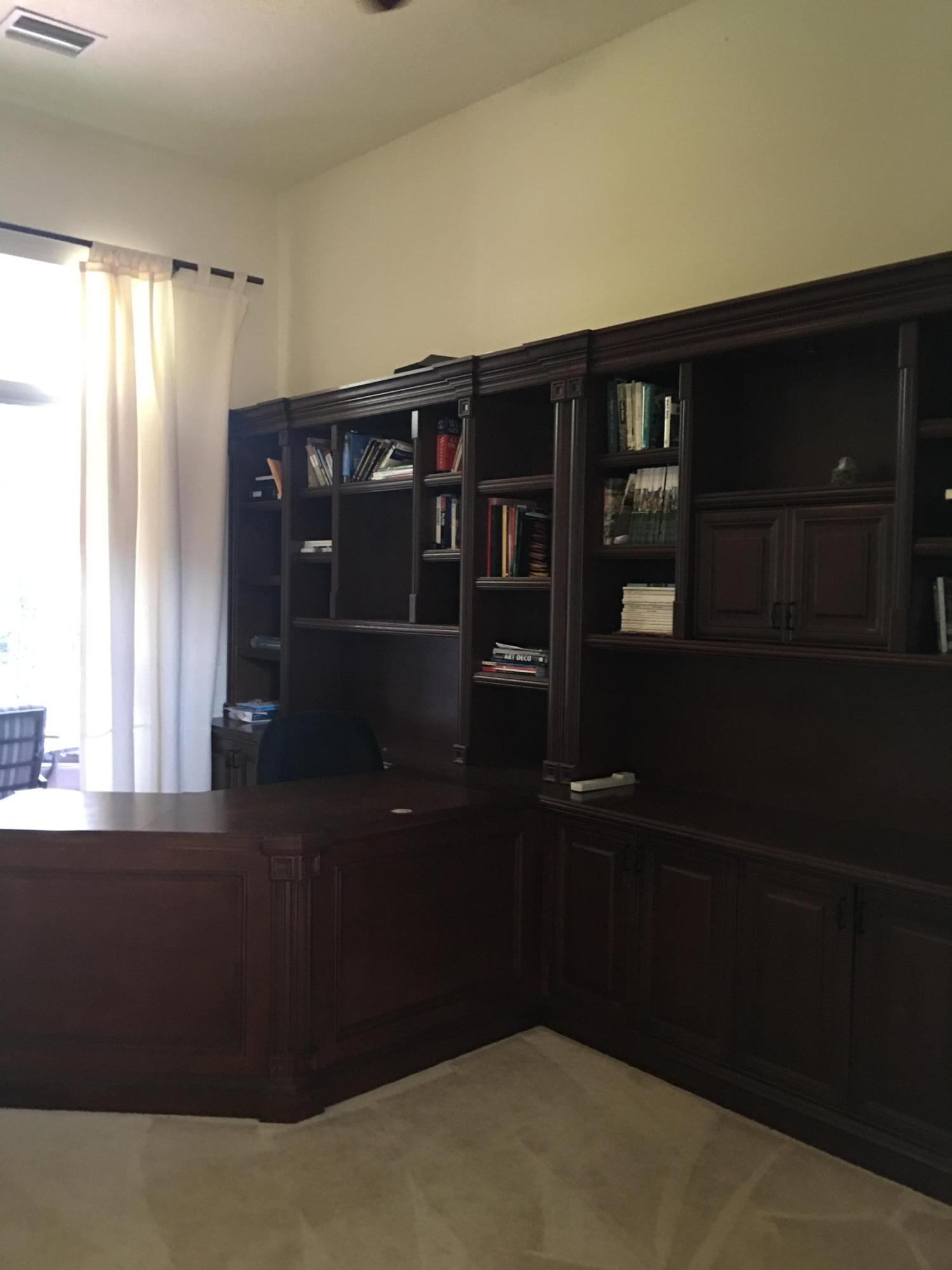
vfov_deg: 61.7
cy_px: 635
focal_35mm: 29
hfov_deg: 48.2
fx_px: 1063
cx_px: 476
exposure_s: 1/4
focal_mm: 4.15
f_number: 2.2
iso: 100
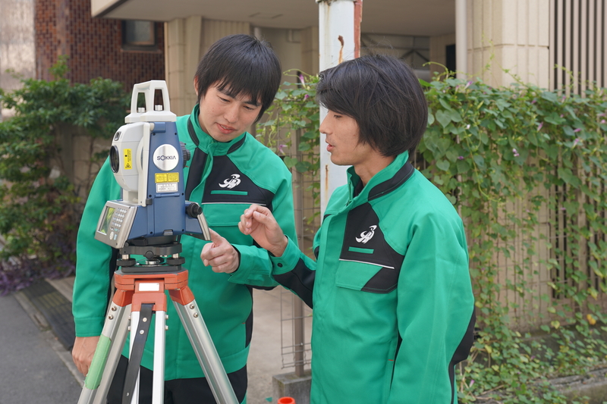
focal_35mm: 35
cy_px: 202
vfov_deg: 37.8
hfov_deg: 54.4
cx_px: 304
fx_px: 590
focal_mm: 35
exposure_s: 1/160
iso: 100
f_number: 4
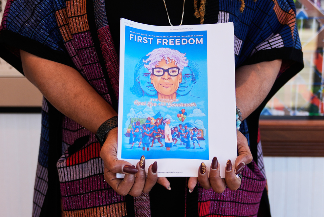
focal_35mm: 56
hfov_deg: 35.6
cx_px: 165
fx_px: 505
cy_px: 108
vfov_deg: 24.3
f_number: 2.8
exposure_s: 1/500
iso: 320
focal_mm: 36
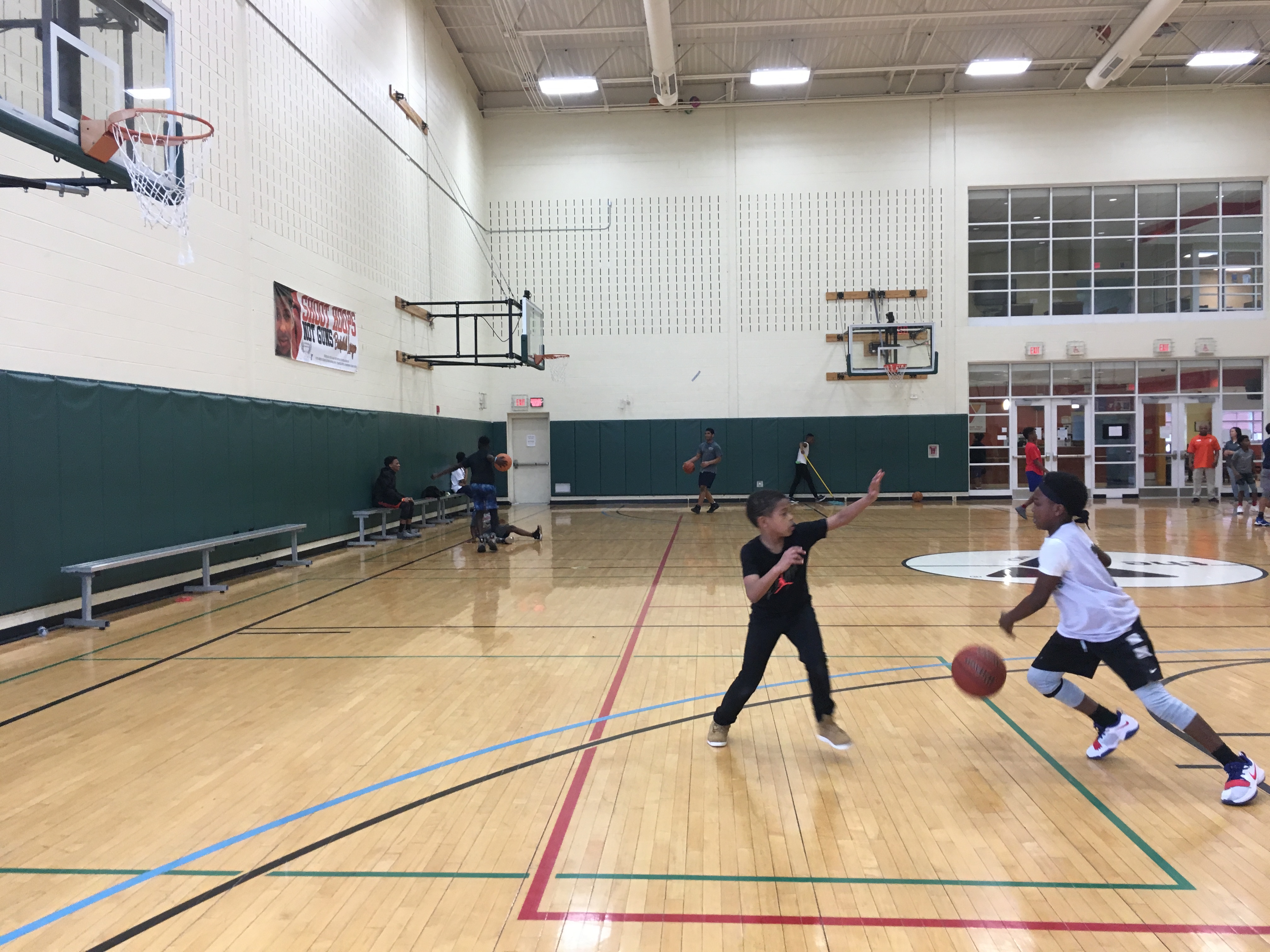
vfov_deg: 48.2
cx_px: 635
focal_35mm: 29
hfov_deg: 61.7
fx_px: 1064
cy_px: 476
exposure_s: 1/30
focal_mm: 4.15
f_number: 2.2
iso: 40
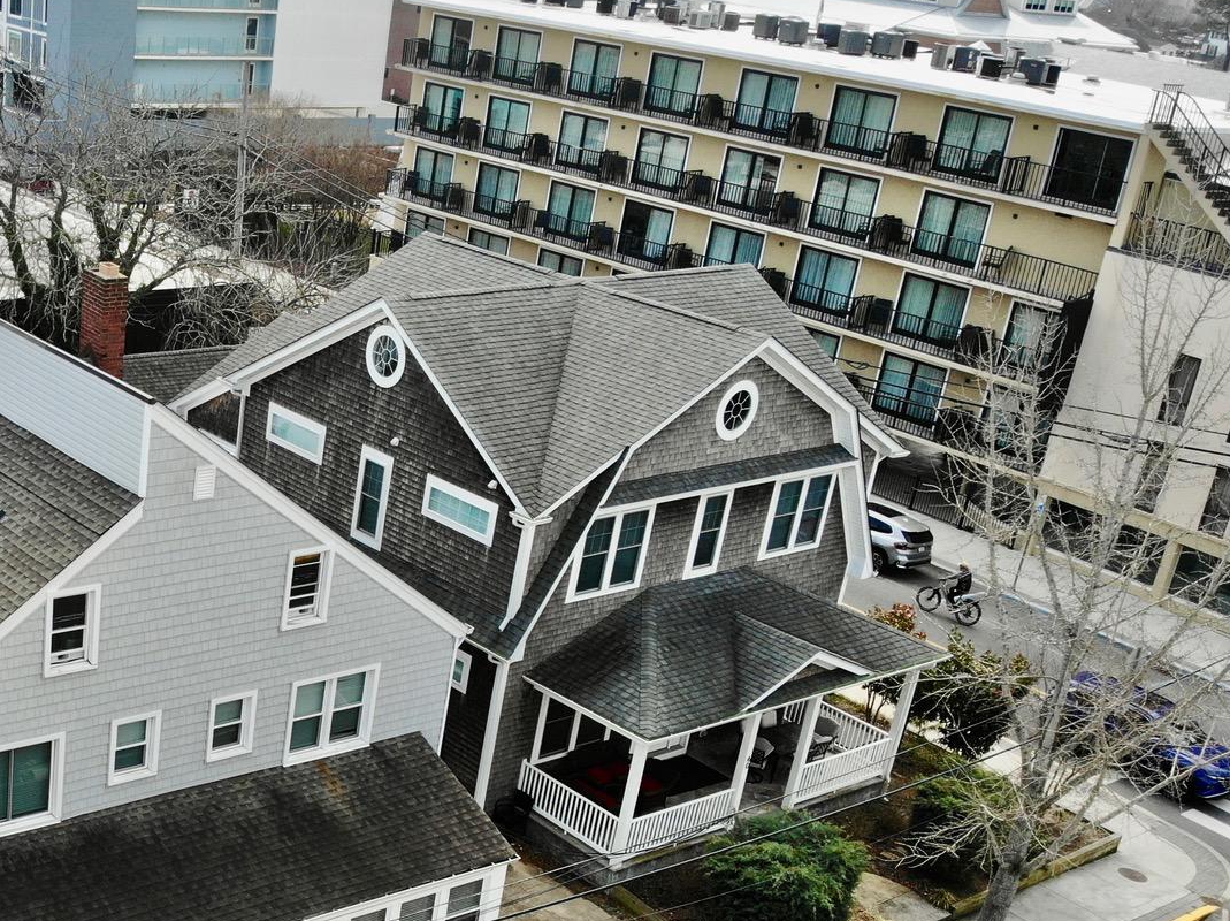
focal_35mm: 46
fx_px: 1633
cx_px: 183
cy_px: 741
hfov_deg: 39.1
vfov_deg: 30.7
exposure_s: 1/549
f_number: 2.8
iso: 100
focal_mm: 4.5
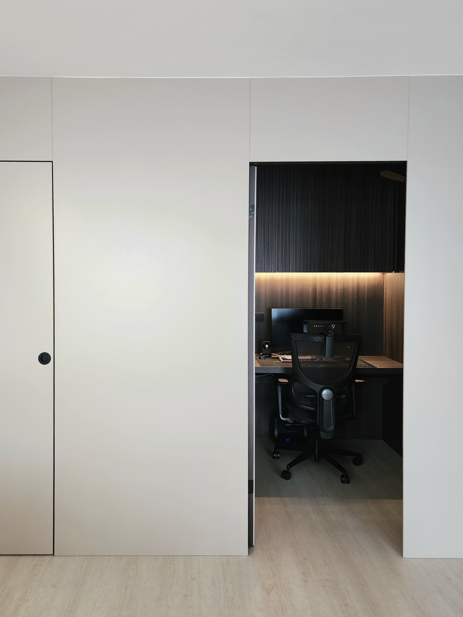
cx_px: 232
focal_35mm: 23
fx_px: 410
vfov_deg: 73.9
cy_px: 308
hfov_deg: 58.9
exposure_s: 1/100
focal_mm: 6.4
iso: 250
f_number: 1.8
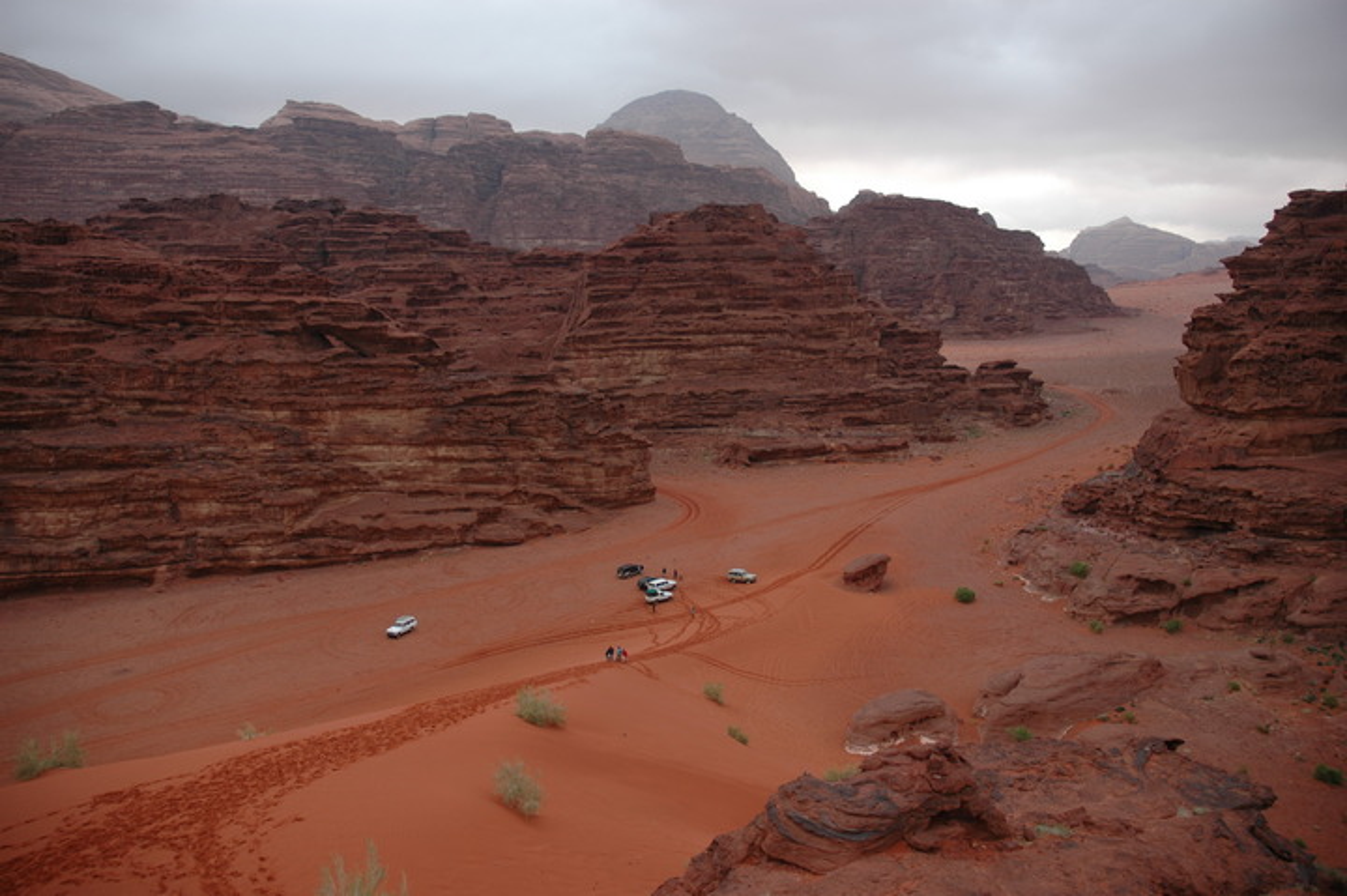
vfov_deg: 47.9
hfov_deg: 67.4
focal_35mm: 27
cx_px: 674
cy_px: 448
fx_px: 1010
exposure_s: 1/200
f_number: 4
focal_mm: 18
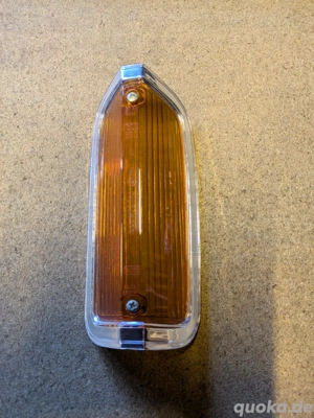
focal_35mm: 25
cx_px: 157
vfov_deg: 69.4
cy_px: 209
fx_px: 302
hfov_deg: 54.9
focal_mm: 5.43
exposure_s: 1/25
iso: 339
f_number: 1.89
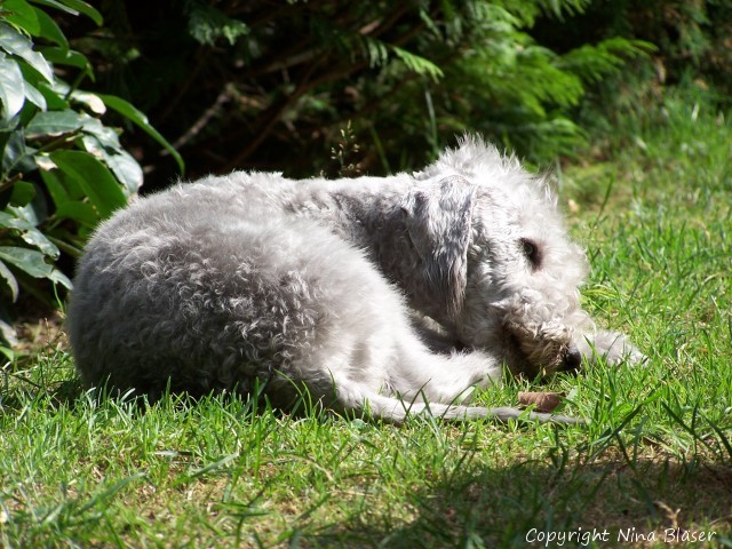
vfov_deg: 5.8
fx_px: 5456
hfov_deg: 7.7
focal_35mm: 258
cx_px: 366
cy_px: 274
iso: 80
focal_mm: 42.8
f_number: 3.6
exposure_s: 1/500
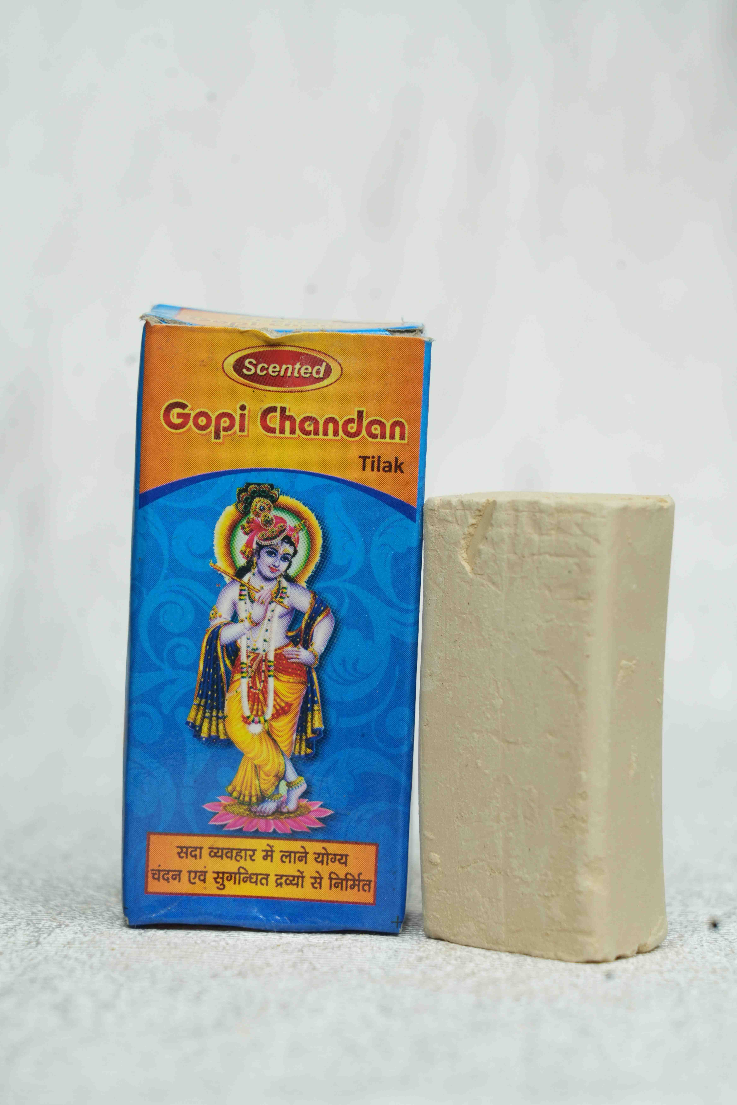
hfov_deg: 13.0
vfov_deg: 19.5
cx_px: 368
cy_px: 552
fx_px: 3224
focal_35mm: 105
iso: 1000
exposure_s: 1/125
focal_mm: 105
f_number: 9
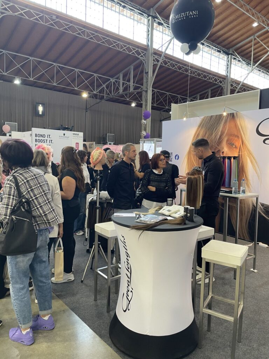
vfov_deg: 67.3
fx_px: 269
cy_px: 180
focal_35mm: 26
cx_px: 134
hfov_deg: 53.1
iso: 100
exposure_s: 1/50
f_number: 1.6
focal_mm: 4.2
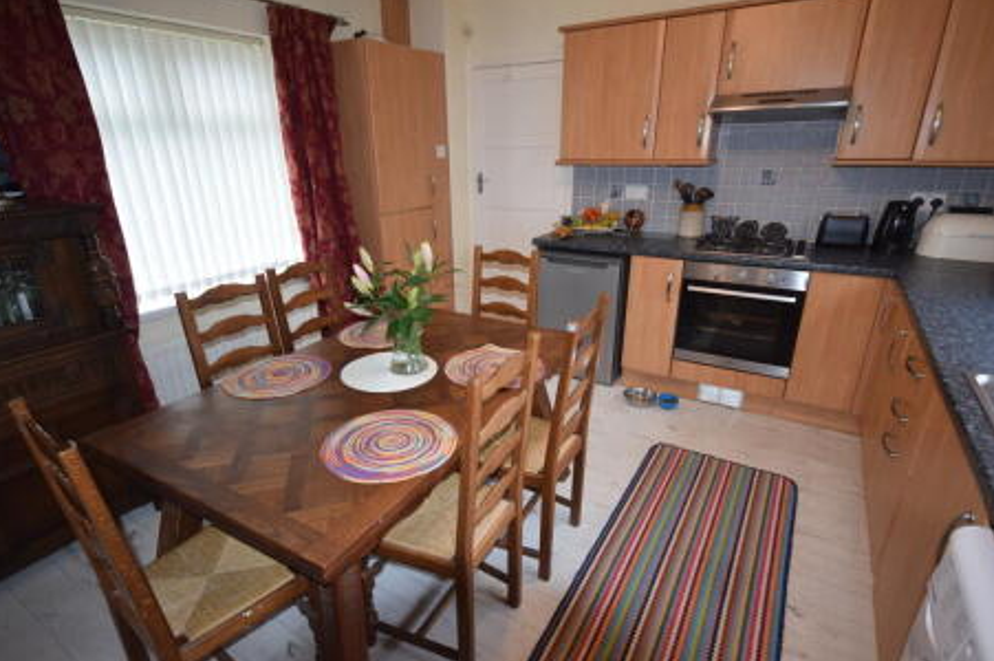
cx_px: 480
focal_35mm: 19
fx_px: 524
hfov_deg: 86.9
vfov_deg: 64.5
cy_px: 340
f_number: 4.5
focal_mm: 12
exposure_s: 1/80
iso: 800
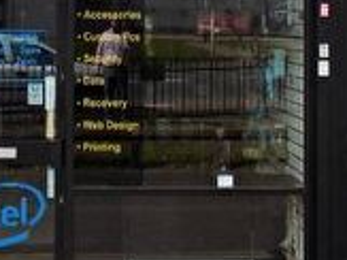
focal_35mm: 99
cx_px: 168
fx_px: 992
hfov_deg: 19.8
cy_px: -22
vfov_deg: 14.6
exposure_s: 1/400
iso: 80
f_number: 3.1
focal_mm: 4
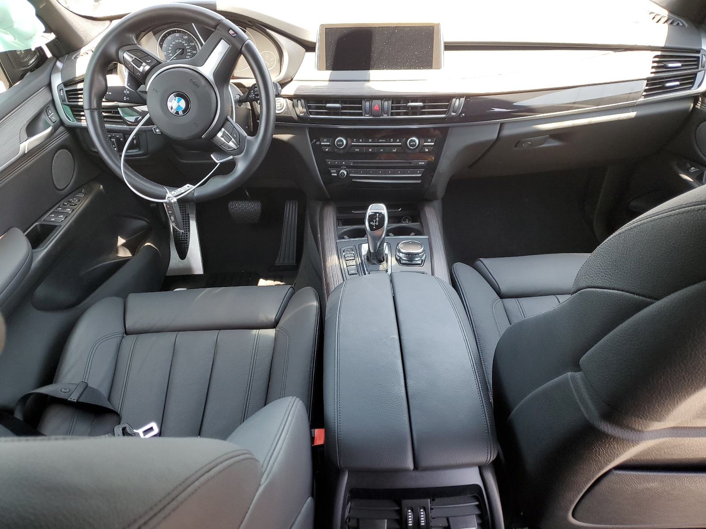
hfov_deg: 67.3
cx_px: 353
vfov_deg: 53.1
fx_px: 530
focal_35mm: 26
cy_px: 264
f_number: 1.5
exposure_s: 1/100
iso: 63
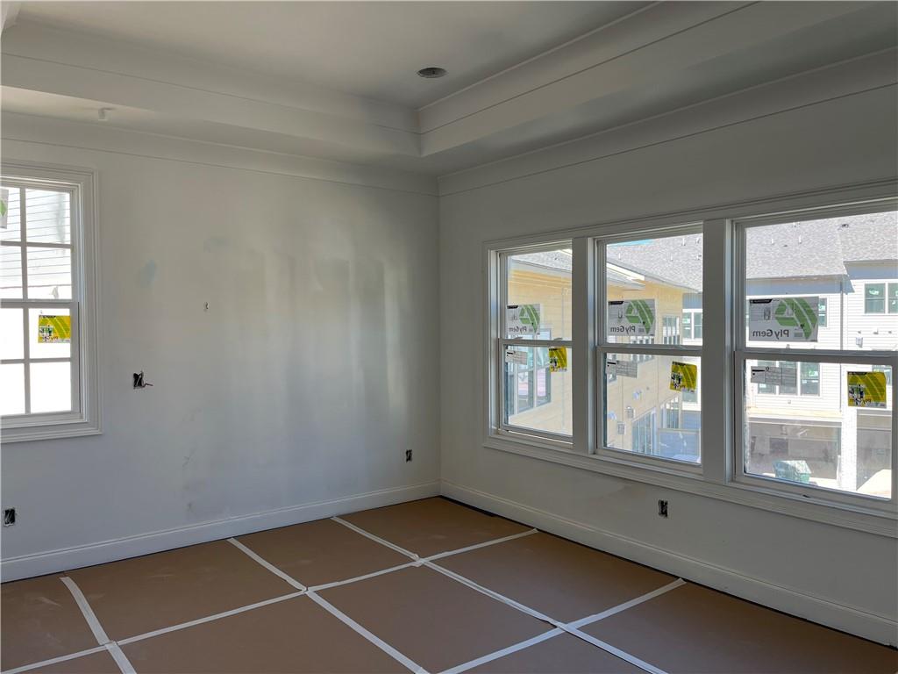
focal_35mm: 26
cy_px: 337
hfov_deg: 67.3
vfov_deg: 53.1
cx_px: 449
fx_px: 674
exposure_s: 1/243
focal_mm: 5.1
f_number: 1.6
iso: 40
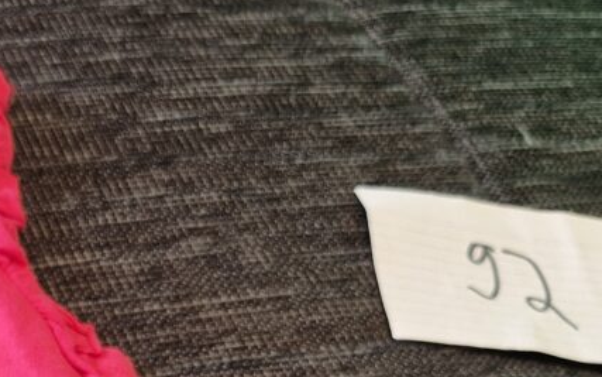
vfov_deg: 15.0
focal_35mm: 80
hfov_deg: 23.3
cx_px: -148
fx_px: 1313
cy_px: 578
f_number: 1.8
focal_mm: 5.4
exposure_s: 1/132
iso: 50
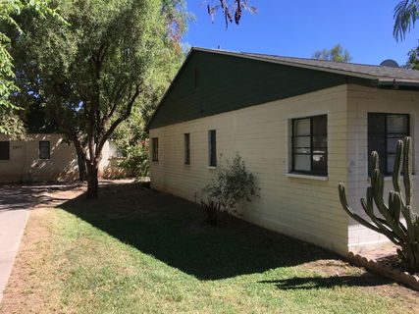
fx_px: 351
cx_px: 210
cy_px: 157
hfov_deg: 61.7
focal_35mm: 29
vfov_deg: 48.2
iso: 25
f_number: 2.2
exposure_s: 1/739
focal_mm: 4.15
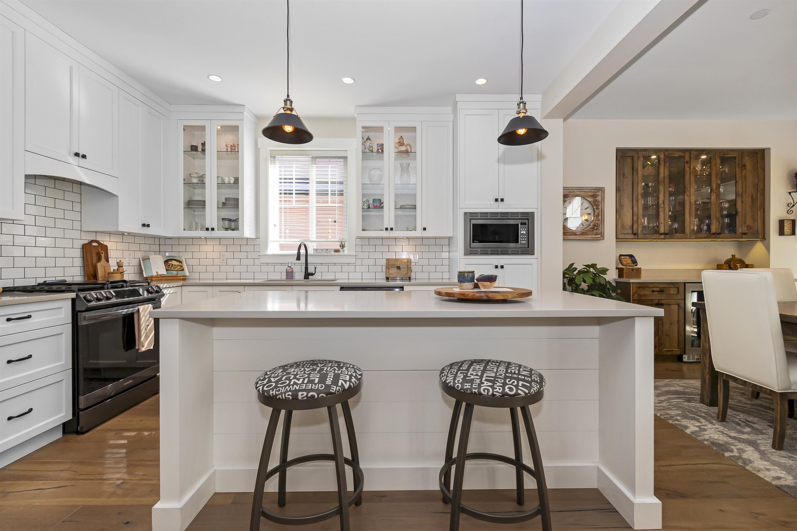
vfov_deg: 77.3
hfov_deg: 100.4
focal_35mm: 15
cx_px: 398
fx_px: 332
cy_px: 266
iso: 250
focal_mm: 10
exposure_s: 1/60
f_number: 9
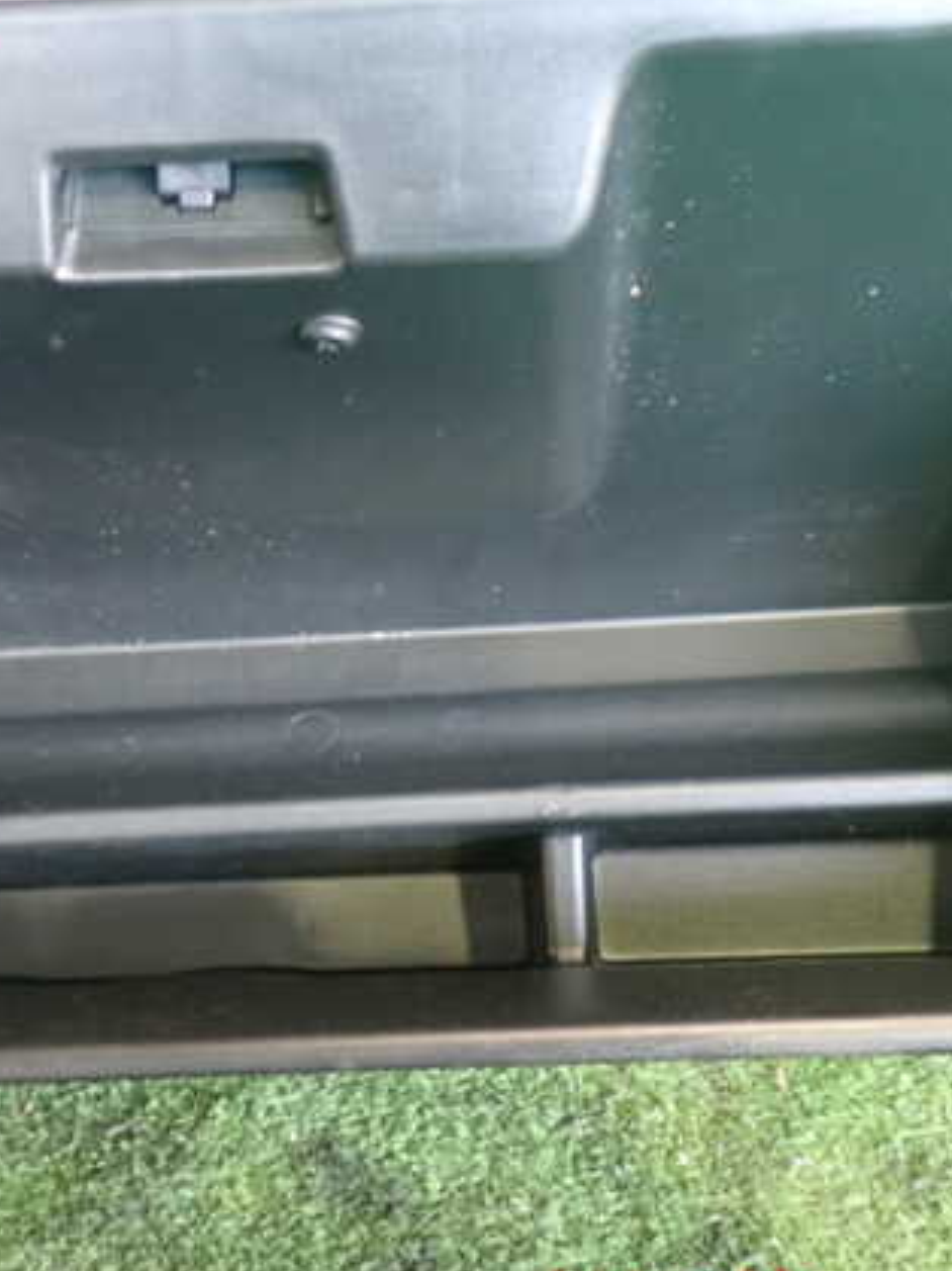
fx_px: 1578
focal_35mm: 43
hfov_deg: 33.3
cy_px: 658
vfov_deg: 43.9
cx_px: 327
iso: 800
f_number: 2.3
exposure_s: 1/25
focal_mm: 5.4
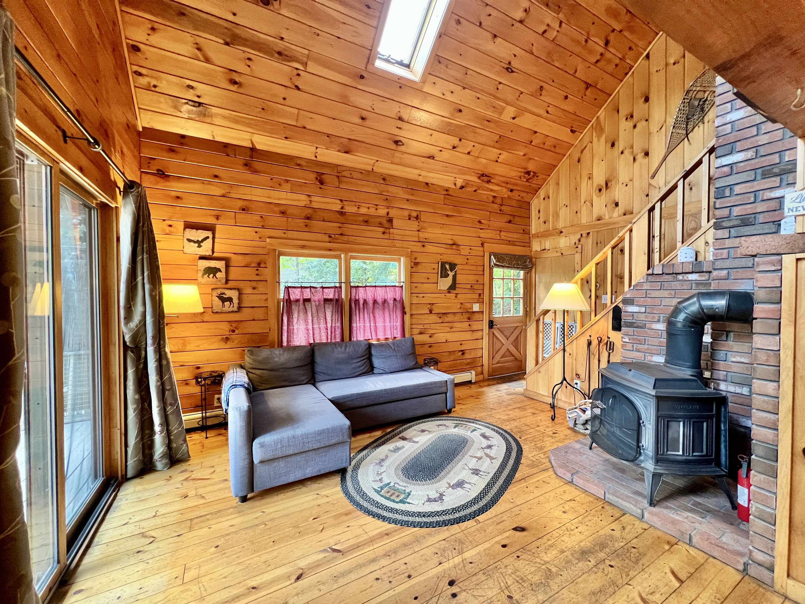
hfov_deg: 106.2
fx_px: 302
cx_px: 402
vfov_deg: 89.9
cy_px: 302
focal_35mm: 13
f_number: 1.8
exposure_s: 1/60
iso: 400
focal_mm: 1.57
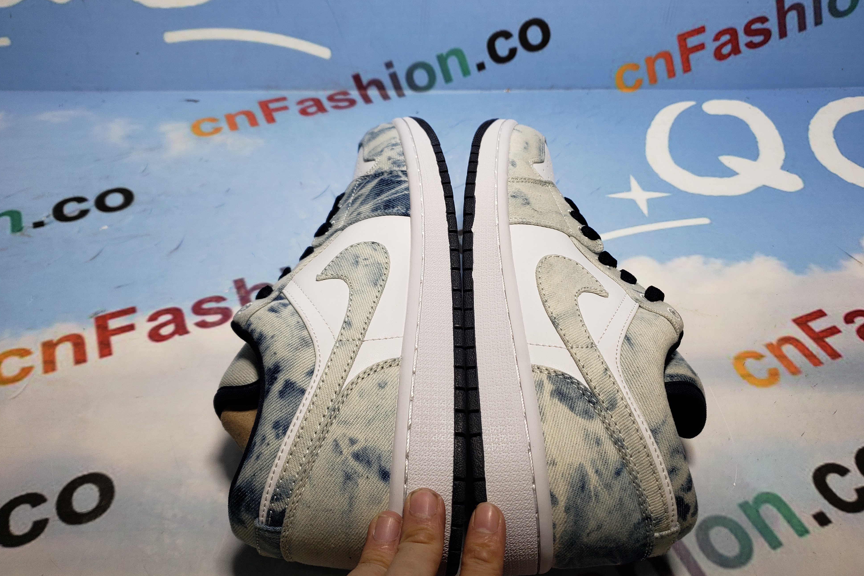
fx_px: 672
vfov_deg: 46.4
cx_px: 430
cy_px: 292
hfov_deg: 65.5
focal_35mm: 28
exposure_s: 1/526
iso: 50
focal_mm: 4.3
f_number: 1.5
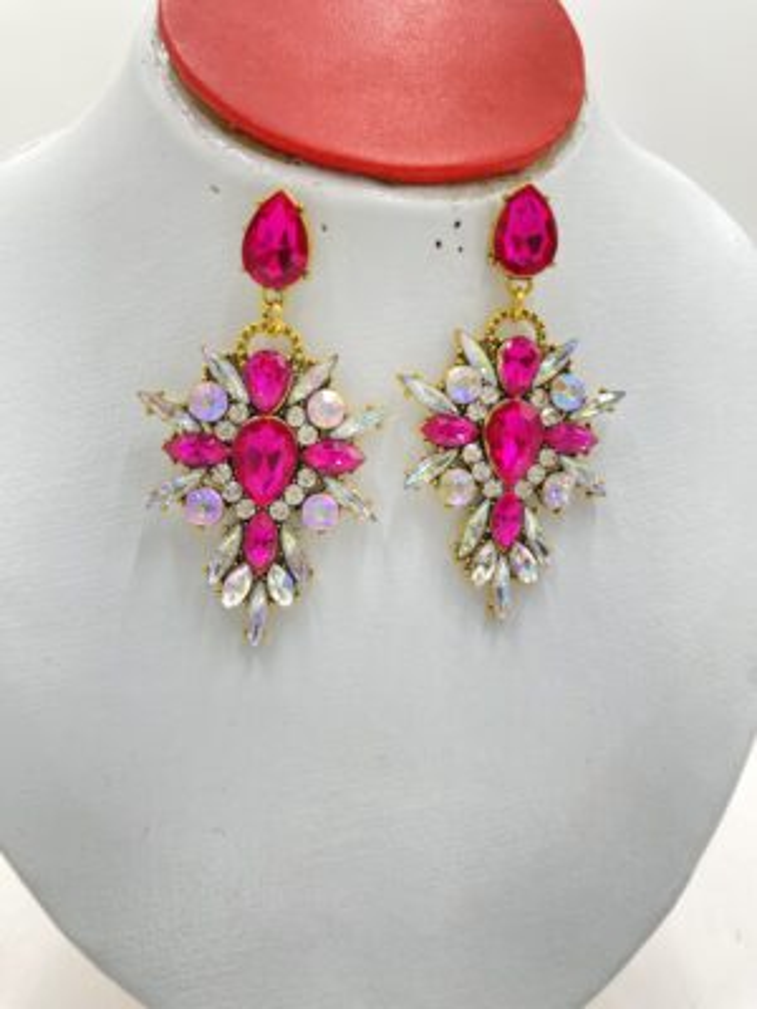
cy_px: 504
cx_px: 378
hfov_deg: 54.9
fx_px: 729
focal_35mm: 25
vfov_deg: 69.4
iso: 80
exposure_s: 1/121
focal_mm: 5.1
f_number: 1.6
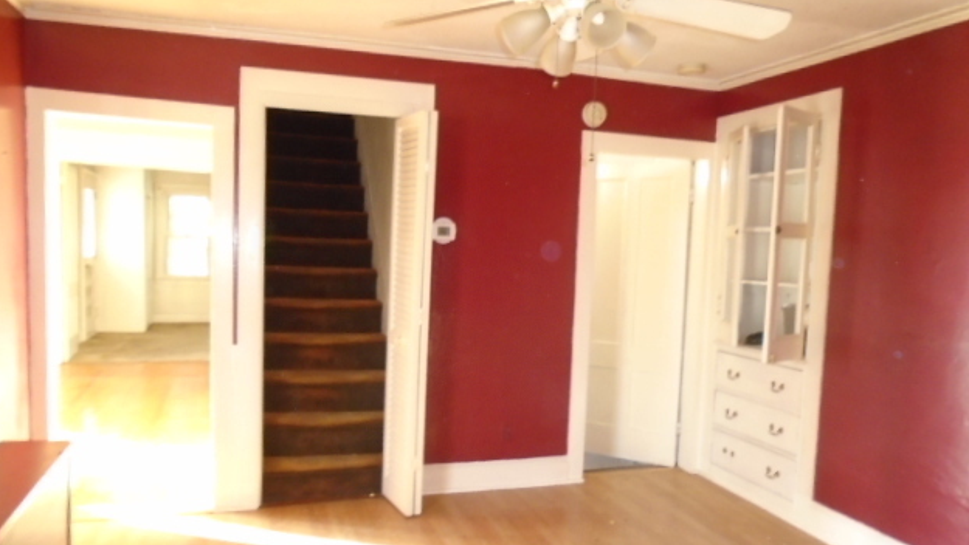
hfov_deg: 66.1
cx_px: 485
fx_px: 745
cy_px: 313
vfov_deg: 40.1
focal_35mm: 29
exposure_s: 1/30
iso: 400
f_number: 3.2
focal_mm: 4.6
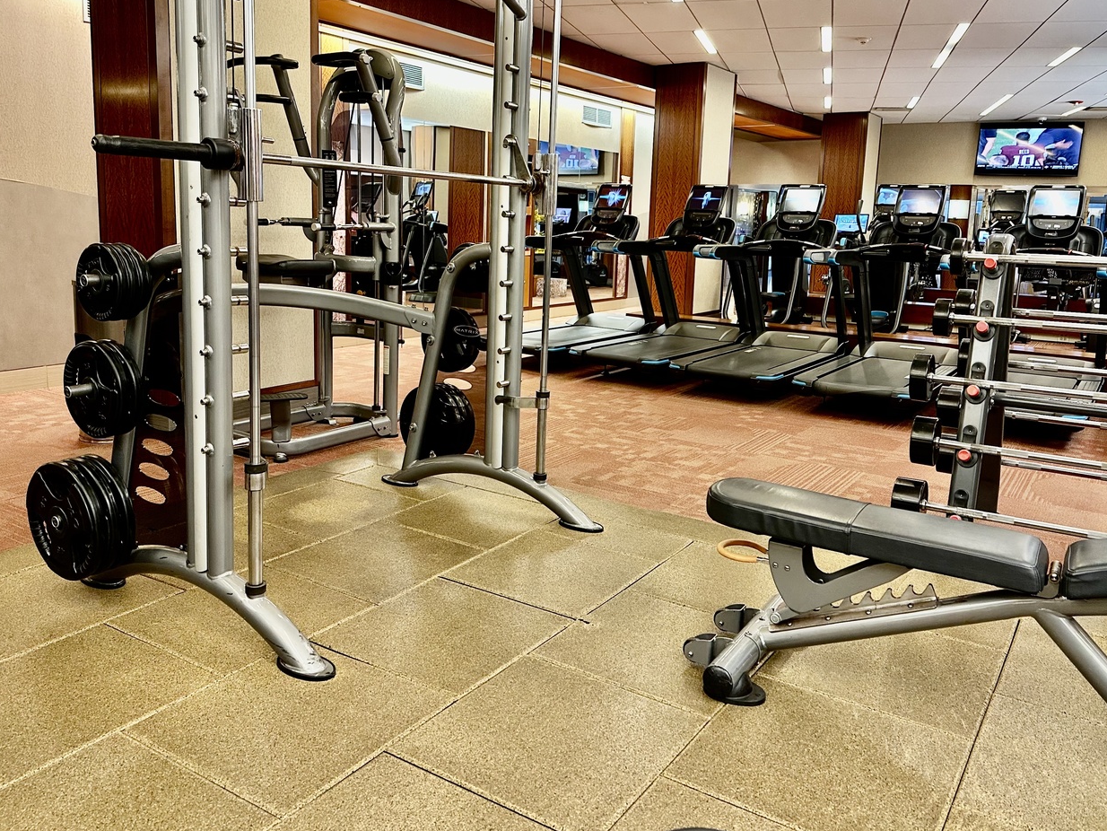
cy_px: 353
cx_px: 570
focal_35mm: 28
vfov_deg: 49.6
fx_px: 896
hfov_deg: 63.4
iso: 320
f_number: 1.78
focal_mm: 6.86
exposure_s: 1/60
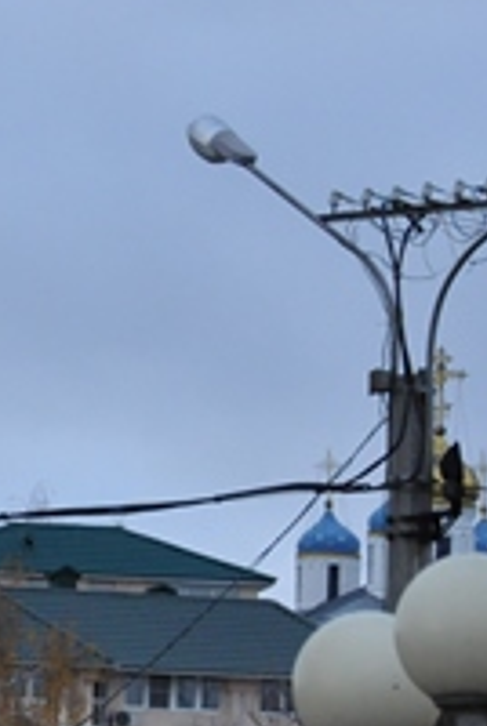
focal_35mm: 503
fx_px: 10163
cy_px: 488
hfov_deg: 2.7
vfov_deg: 4.1
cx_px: -80
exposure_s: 1/800
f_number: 7.1
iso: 1250
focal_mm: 105
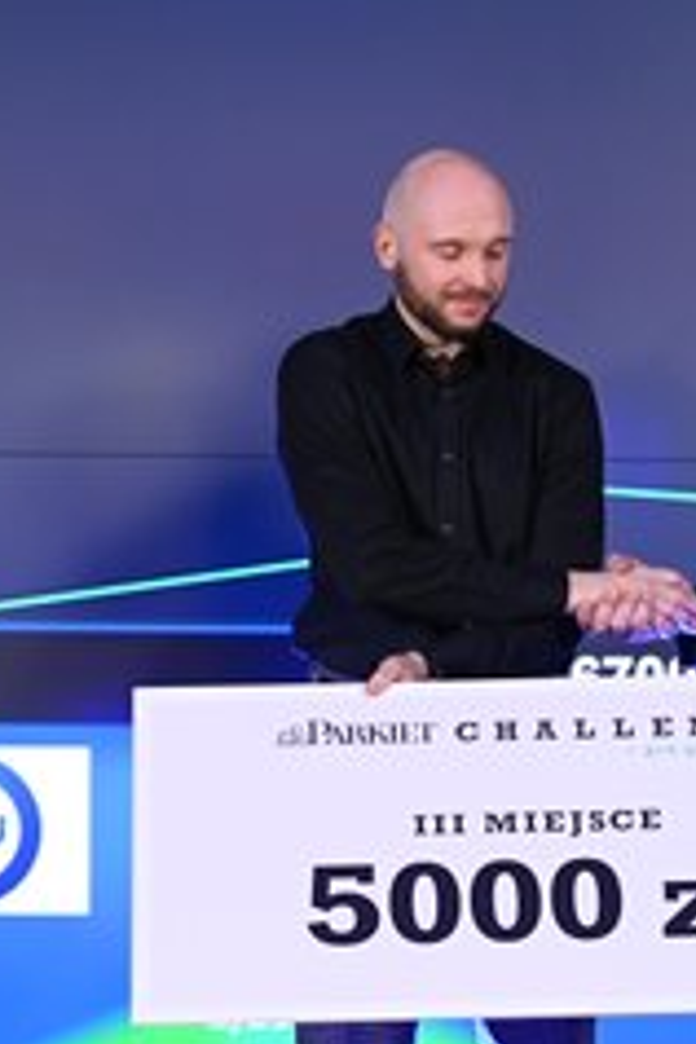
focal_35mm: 167
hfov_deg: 8.2
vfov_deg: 12.3
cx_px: 427
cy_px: 599
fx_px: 4843
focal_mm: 96
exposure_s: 1/125
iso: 2500
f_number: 4
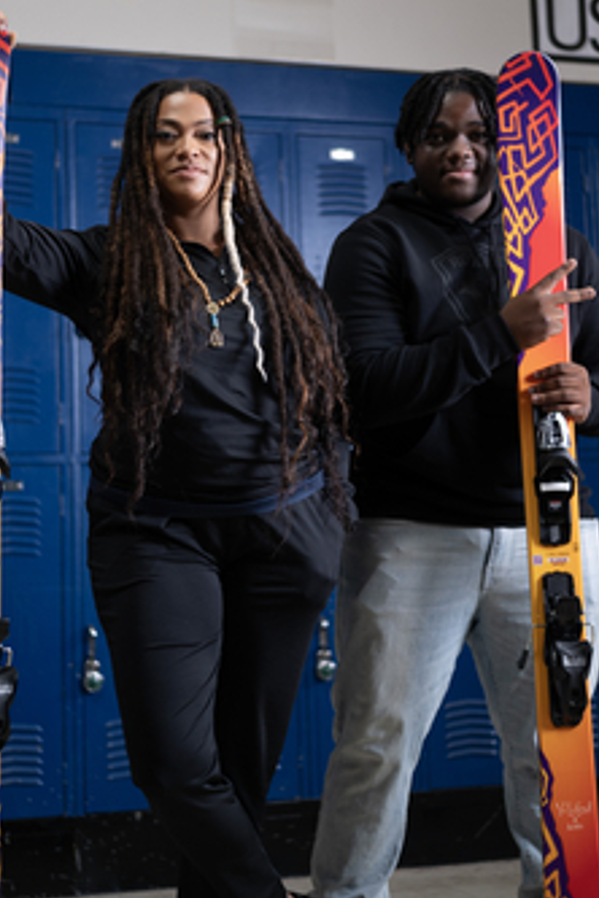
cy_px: 307
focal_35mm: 72
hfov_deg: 18.9
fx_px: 1797
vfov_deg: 27.9
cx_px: 301
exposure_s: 1/125
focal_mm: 50
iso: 500
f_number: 1.8
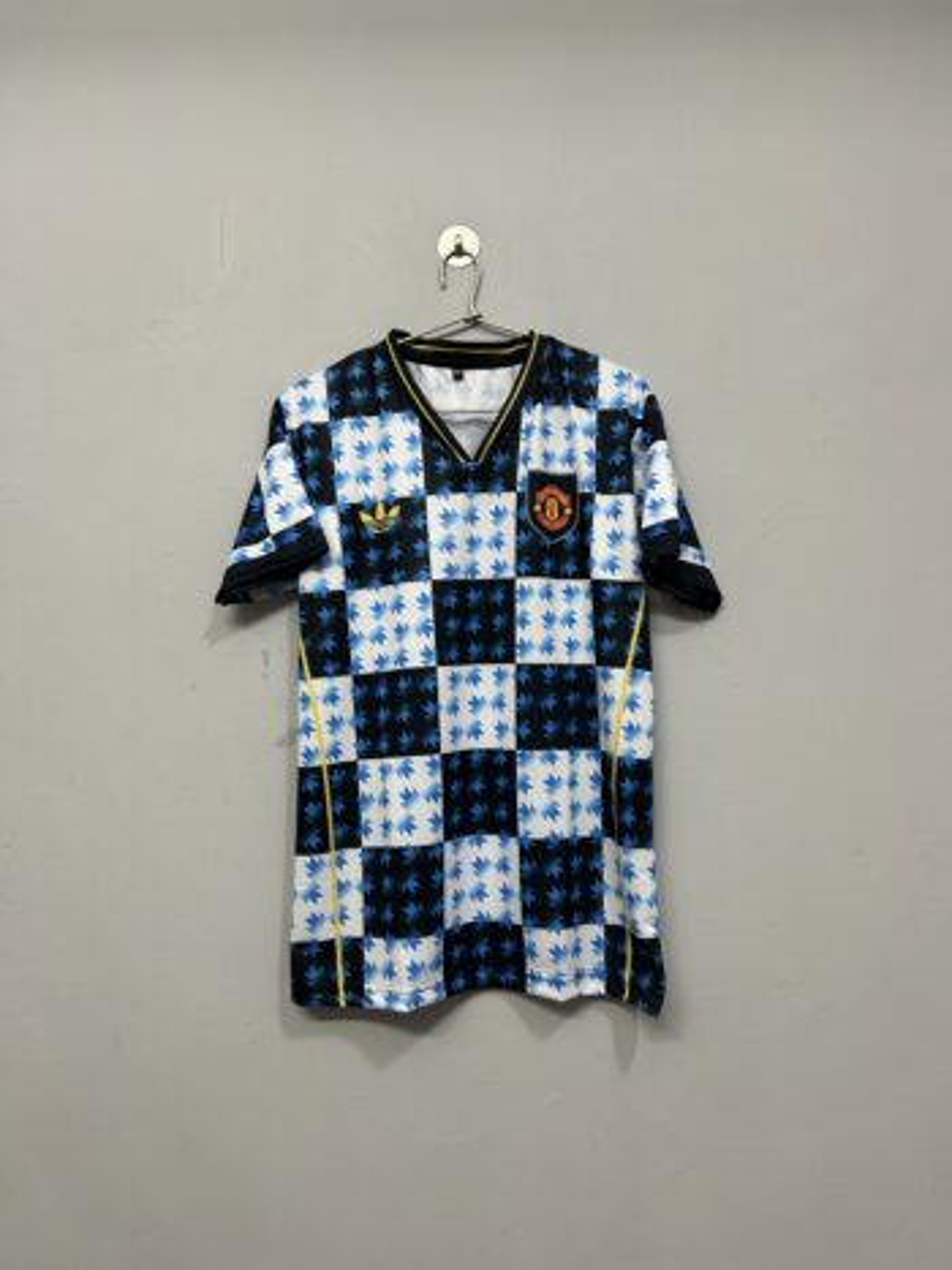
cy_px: 635
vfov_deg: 67.3
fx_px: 954
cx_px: 476
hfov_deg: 53.0
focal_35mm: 26
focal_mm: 5.7
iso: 125
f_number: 1.5
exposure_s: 1/50
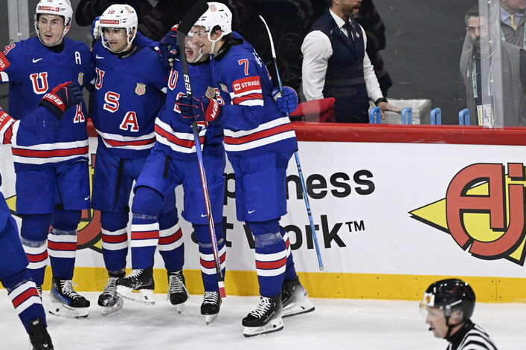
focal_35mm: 560
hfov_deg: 3.7
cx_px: 233
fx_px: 8180
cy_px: 85
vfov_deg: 2.5
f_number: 4
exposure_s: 1/1250
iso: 3200
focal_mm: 330
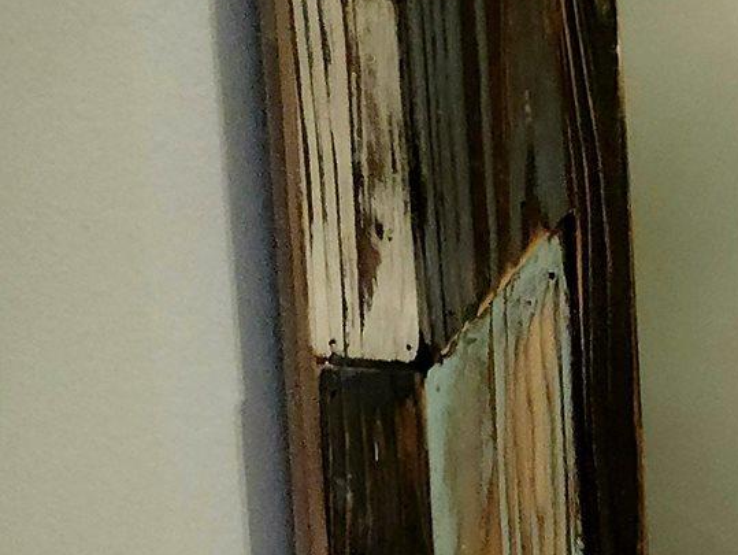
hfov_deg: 11.3
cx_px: 1994
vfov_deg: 10.8
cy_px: 887
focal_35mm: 131
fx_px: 2795
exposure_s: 1/60.2
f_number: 1.8
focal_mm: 5.4
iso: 200
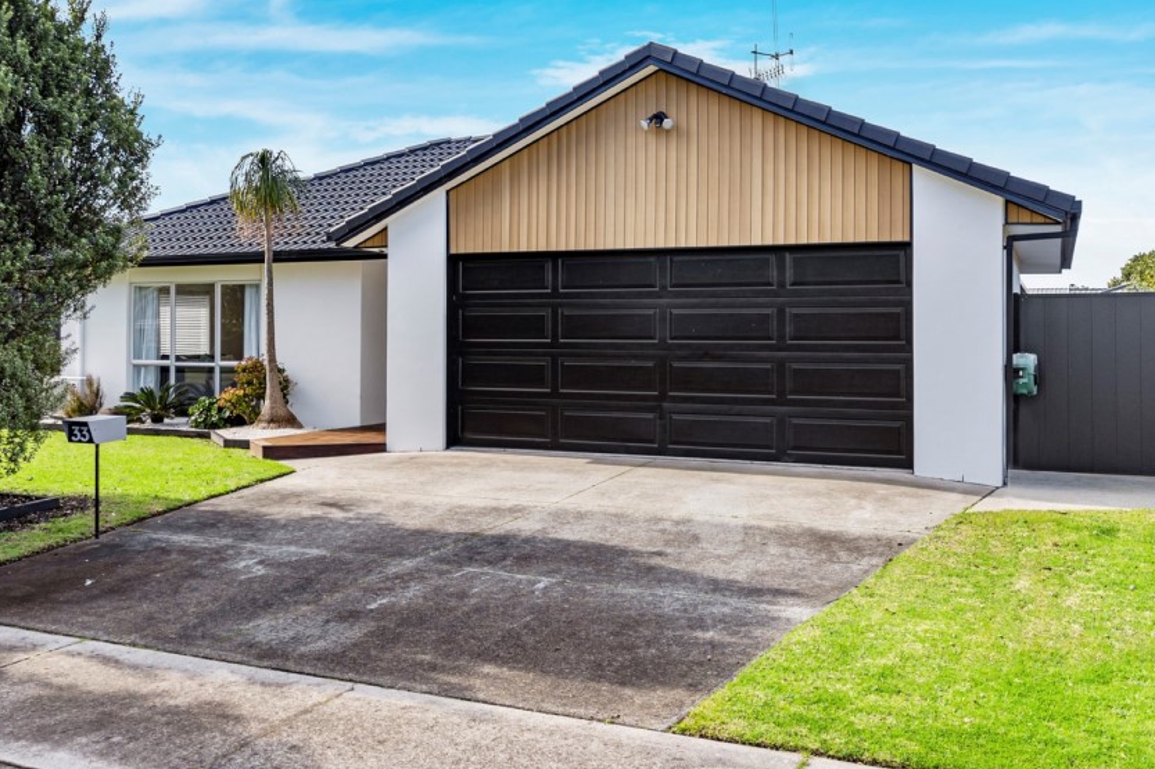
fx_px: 1123
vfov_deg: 37.7
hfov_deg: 54.0
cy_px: 323
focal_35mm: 35
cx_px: 451
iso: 100
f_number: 2.8
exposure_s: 1/1000
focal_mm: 18
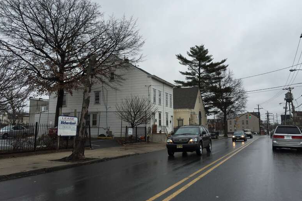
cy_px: 96
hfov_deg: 60.3
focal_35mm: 31
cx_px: 153
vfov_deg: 42.3
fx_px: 260
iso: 32
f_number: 2.2
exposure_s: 1/618
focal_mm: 4.15
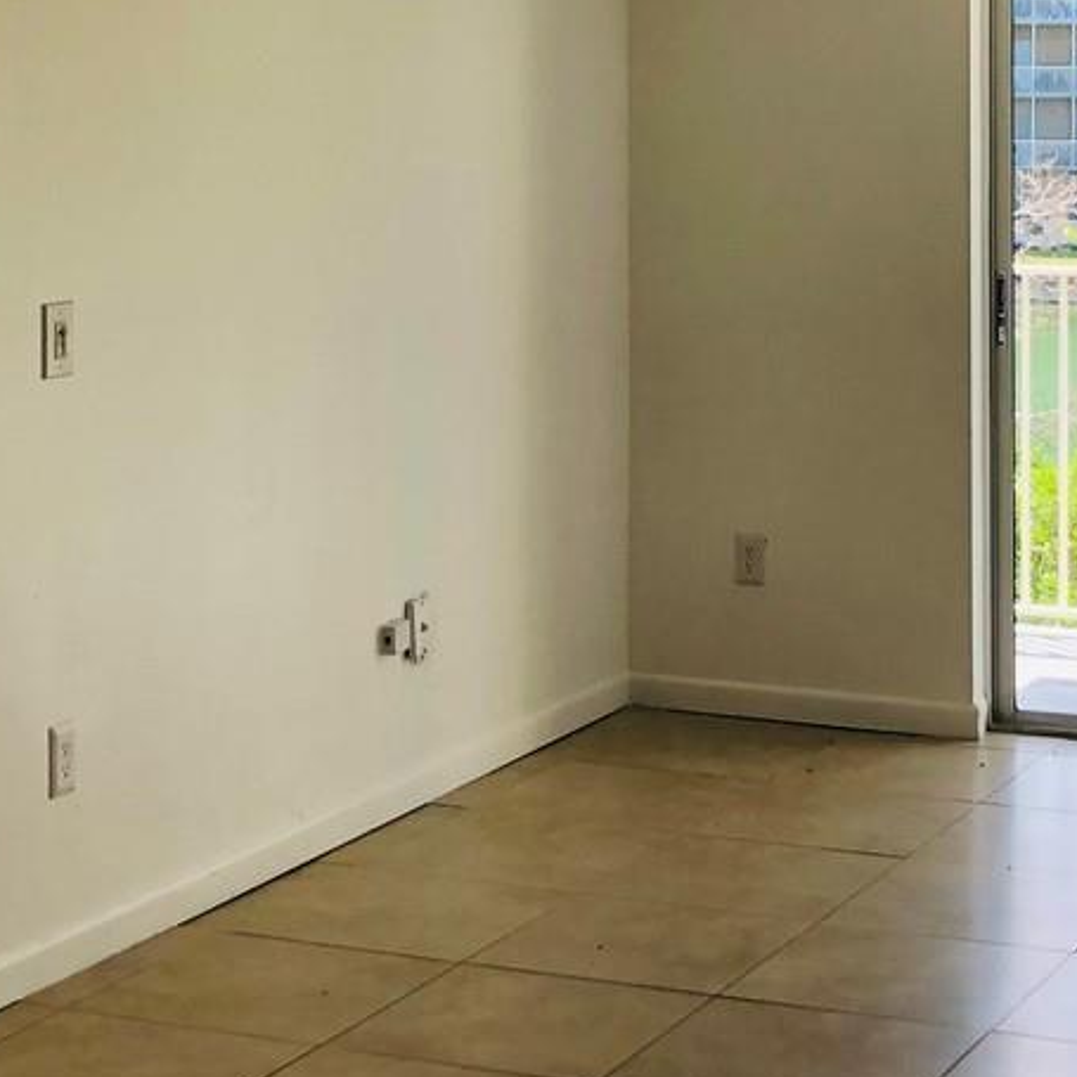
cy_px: 88
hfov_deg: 19.9
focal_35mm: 87
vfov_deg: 19.5
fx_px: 3062
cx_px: 727
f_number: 1.8
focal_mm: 3.99
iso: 25
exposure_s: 1/120
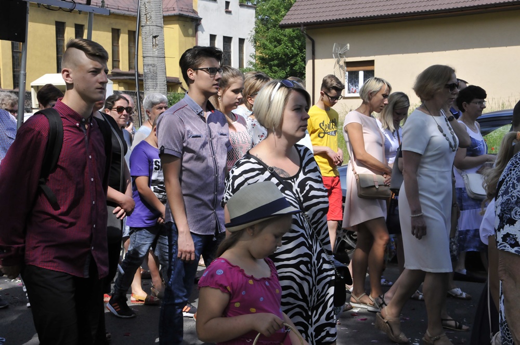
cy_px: 172
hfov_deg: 33.4
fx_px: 866
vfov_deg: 22.6
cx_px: 260
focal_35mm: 60
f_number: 13
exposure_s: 1/640
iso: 800
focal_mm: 40
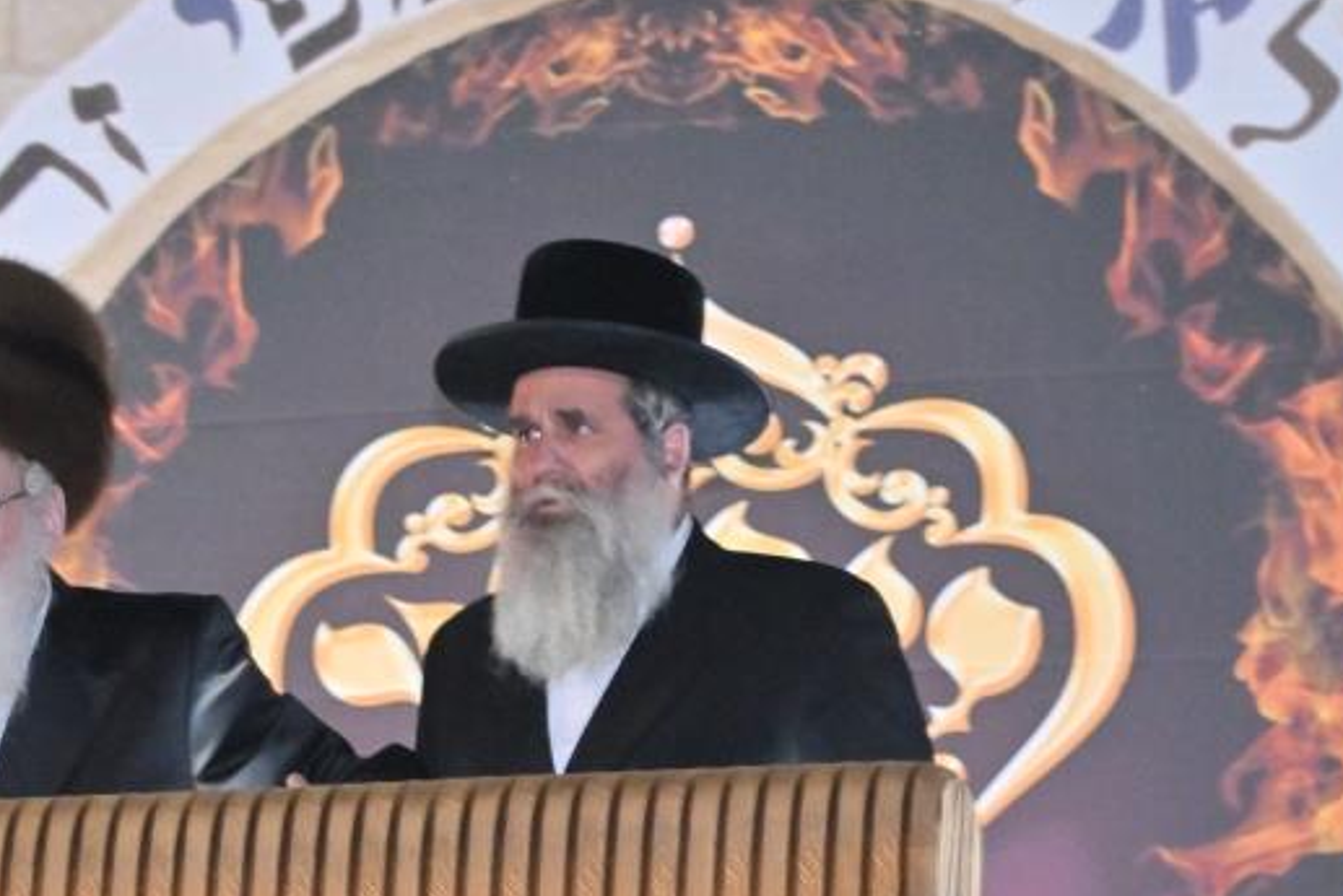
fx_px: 10485
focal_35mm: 281
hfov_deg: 7.3
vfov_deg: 4.9
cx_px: 52
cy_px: 667
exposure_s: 1/125
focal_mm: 95
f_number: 4
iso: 1600
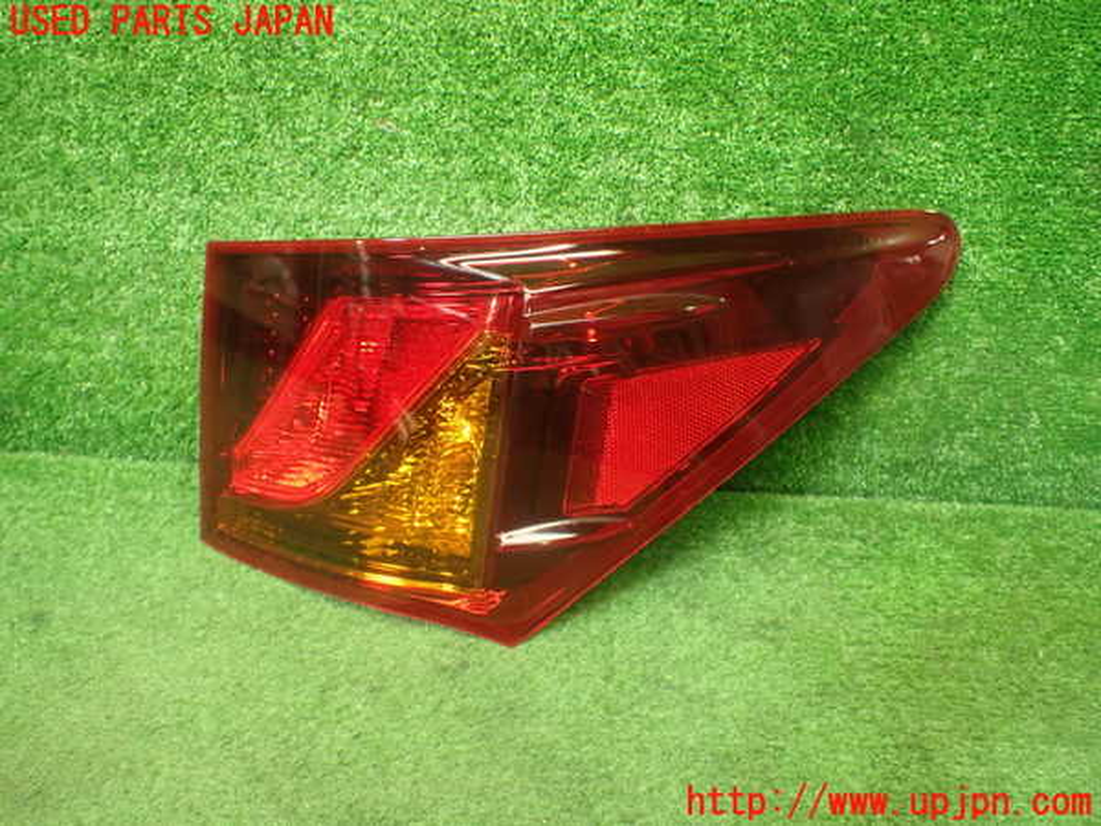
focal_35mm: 30
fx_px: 954
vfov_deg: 46.8
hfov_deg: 60.0
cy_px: 413
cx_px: 550
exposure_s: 1/100
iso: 800
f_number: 2.3
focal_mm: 5.4
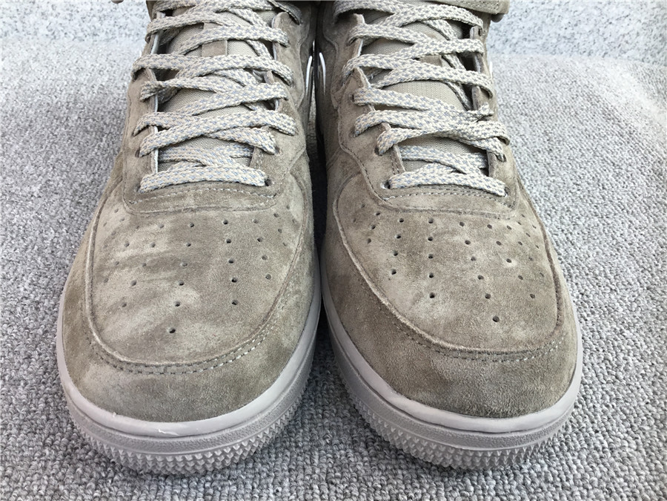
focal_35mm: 31
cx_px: 334
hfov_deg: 58.4
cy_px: 250
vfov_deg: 45.4
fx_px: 597
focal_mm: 3.3
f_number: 2.4
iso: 25
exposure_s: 1/117
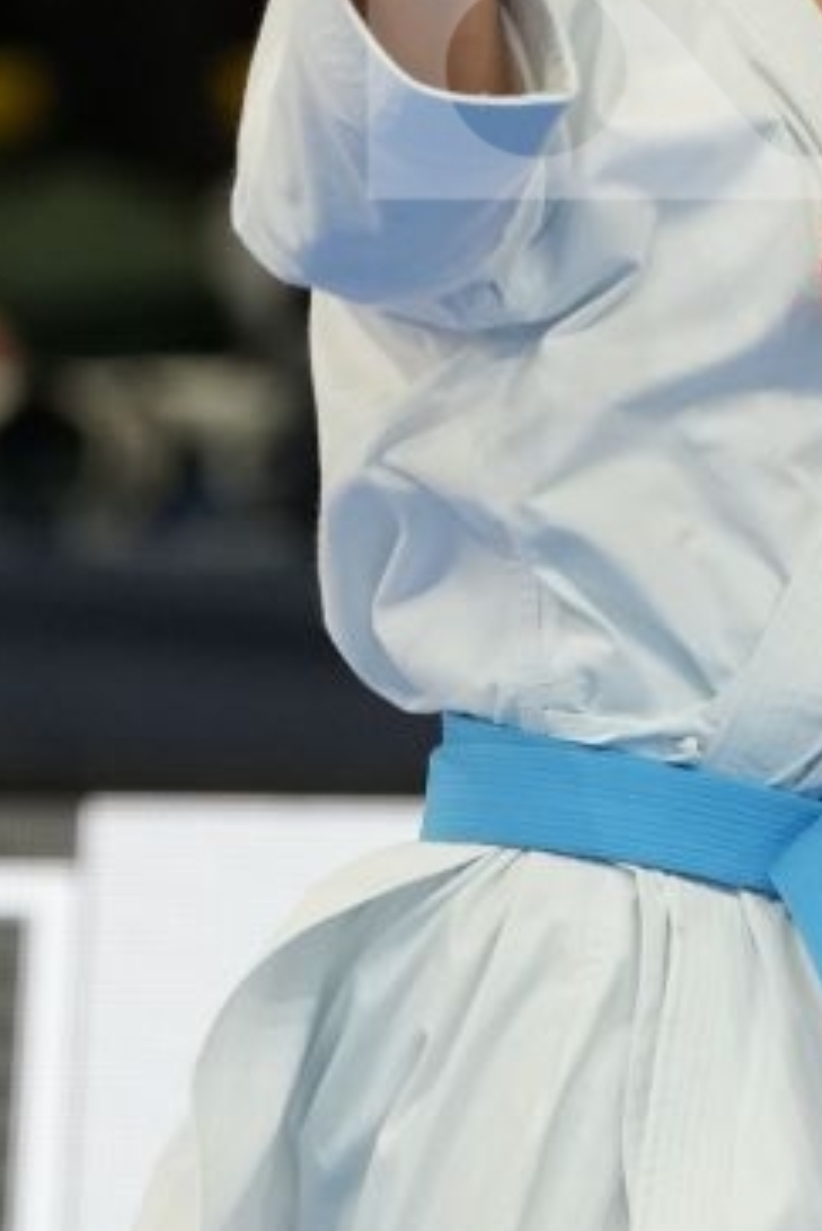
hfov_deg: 1.4
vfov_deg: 2.1
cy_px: 1089
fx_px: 33804
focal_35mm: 988
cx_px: 683
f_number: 2.8
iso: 1000
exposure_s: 1/500
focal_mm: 200
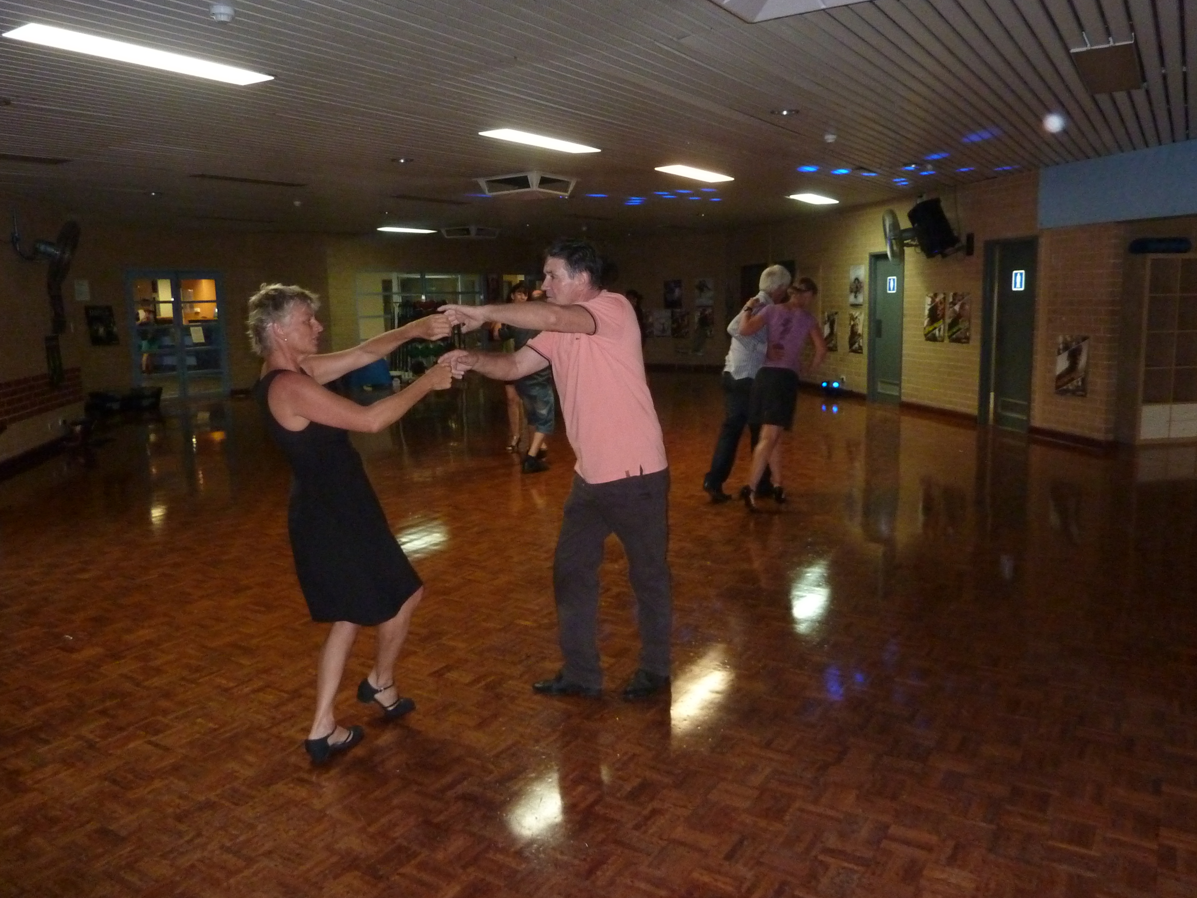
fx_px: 899
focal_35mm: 26
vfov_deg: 53.1
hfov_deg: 67.3
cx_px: 599
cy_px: 439
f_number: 3.3
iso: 500
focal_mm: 4.1
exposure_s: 1/30
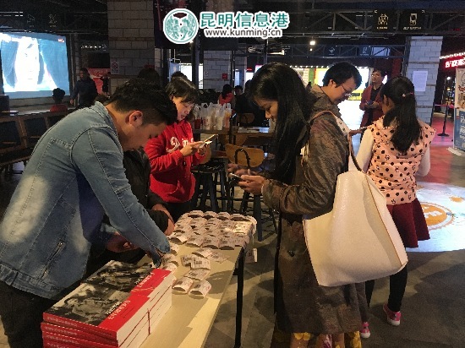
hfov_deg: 61.7
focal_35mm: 29
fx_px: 389
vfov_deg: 48.2
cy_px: 174
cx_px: 232
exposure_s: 1/17
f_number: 2.2
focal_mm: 4.15
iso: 200
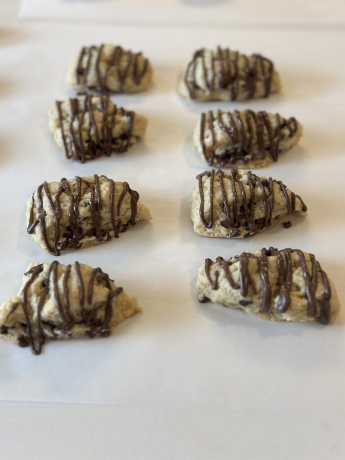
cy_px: 230
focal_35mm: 48
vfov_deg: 39.7
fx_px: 638
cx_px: 172
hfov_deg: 30.3
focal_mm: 6.86
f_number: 1.78
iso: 125
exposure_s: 1/120
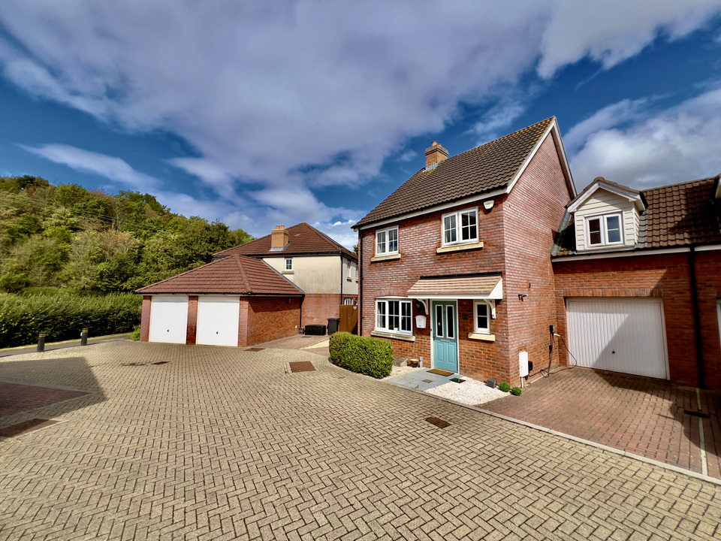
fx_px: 271
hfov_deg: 106.2
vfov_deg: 89.9
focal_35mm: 13
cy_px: 270
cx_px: 360
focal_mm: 1.57
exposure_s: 1/2597
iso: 32
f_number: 1.8
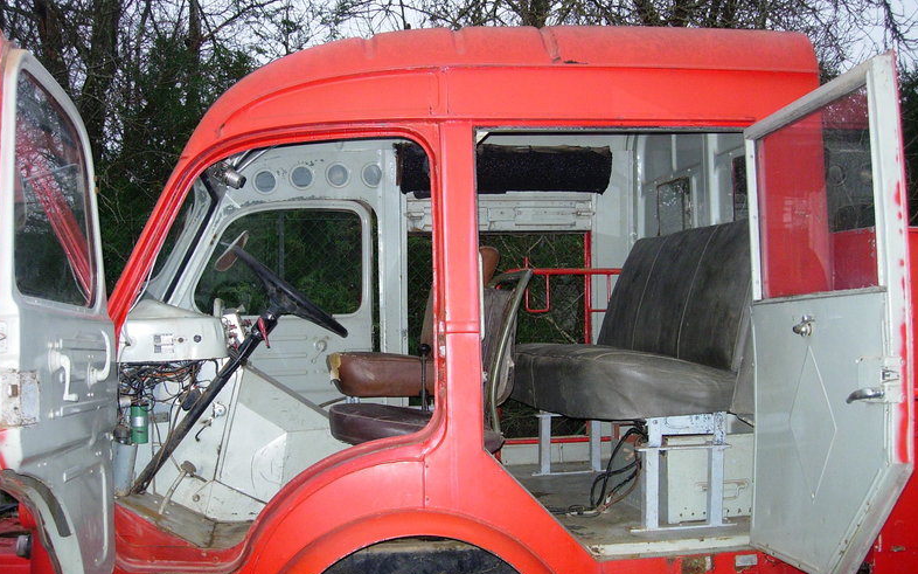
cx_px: 455
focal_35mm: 41
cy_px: 313
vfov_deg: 31.2
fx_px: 1026
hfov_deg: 48.2
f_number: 2.8
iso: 163
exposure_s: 1/132
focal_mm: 7.8
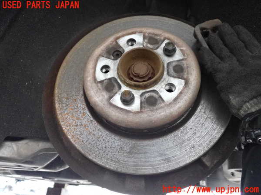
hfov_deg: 60.0
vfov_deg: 46.8
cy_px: 98
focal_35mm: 30
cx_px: 130
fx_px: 226
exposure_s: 1/125
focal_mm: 5.4
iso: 2500
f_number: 2.3
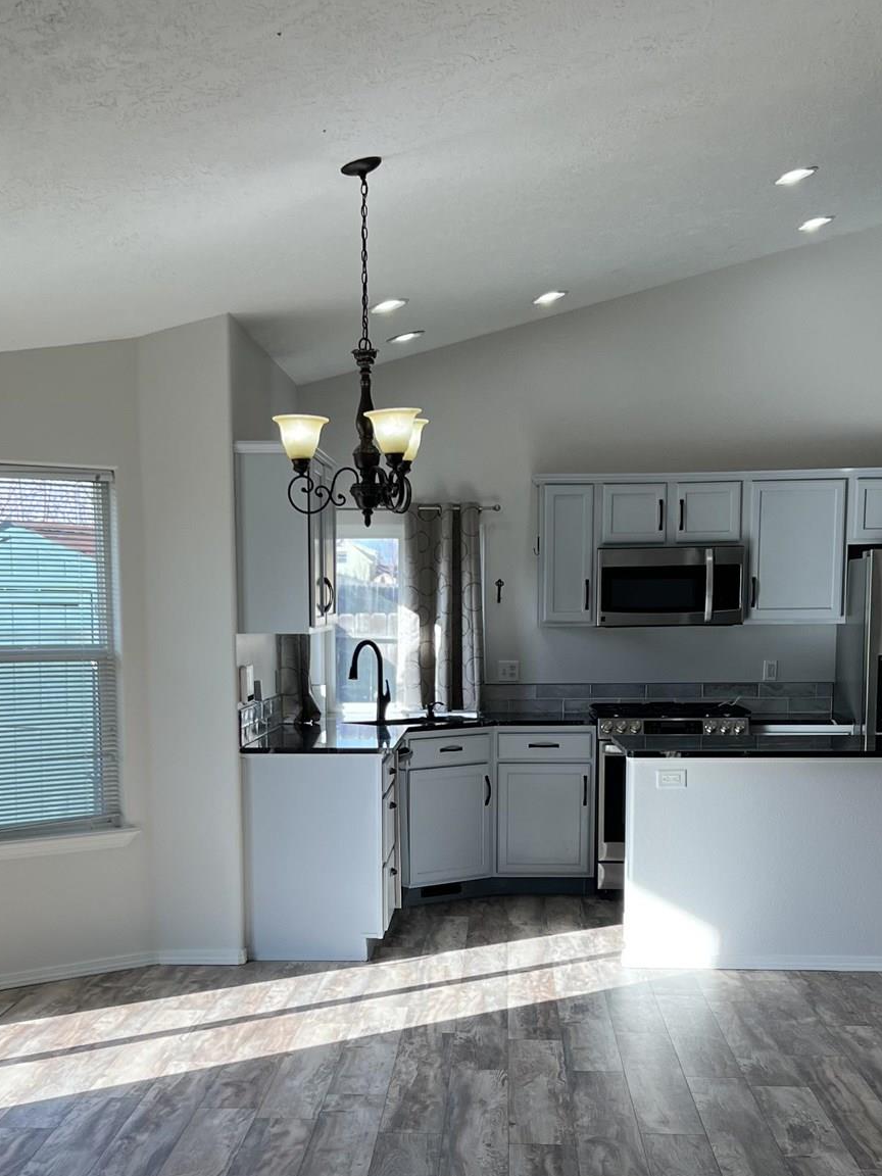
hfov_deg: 28.0
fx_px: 1767
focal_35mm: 52
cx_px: 401
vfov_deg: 36.2
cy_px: 832
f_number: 1.5
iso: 50
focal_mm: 5.7
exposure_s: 1/401
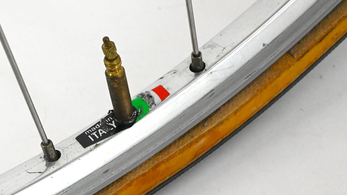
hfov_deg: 24.3
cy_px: 99
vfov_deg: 13.9
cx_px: 99
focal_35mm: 87
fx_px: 801
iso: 9000
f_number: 13
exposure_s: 1/640
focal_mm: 56
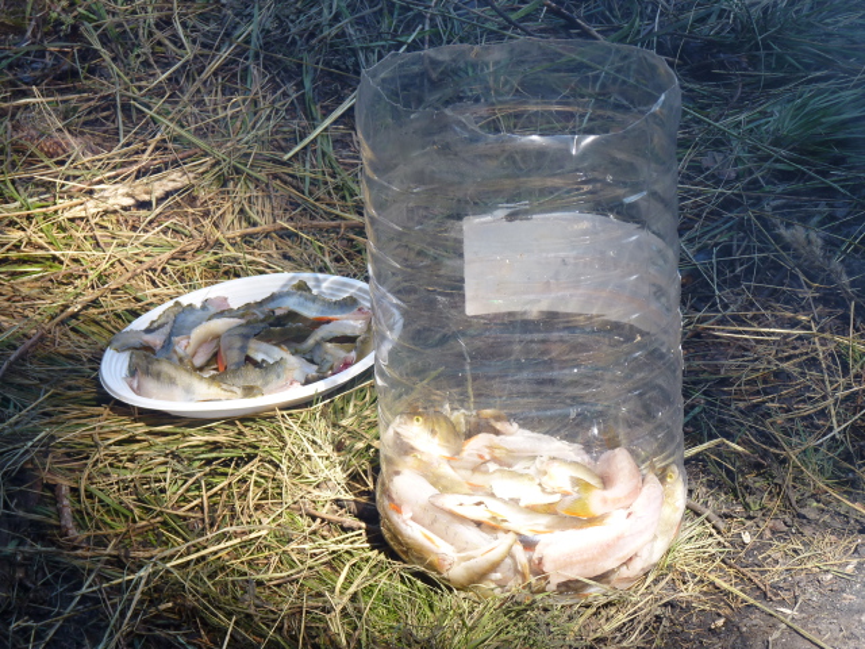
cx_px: 432
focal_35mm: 142
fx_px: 3548
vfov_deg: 10.4
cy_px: 324
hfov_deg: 13.9
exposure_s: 1/125
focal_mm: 25.2
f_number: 4
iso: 80
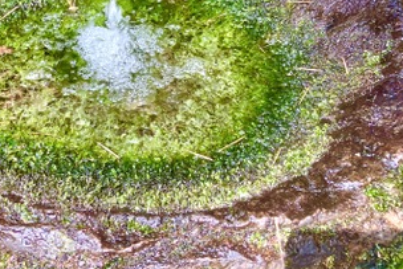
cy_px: 48
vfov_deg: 28.5
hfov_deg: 42.2
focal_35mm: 46
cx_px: 137
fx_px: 515
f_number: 1.8
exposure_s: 1/121
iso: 64
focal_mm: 3.99
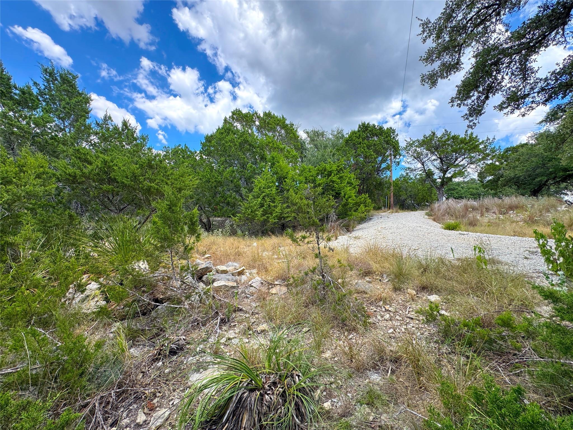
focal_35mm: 14
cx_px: 286
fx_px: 232
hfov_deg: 102.1
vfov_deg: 85.7
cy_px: 215
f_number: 2.2
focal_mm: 2.22
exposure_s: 1/476
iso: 40
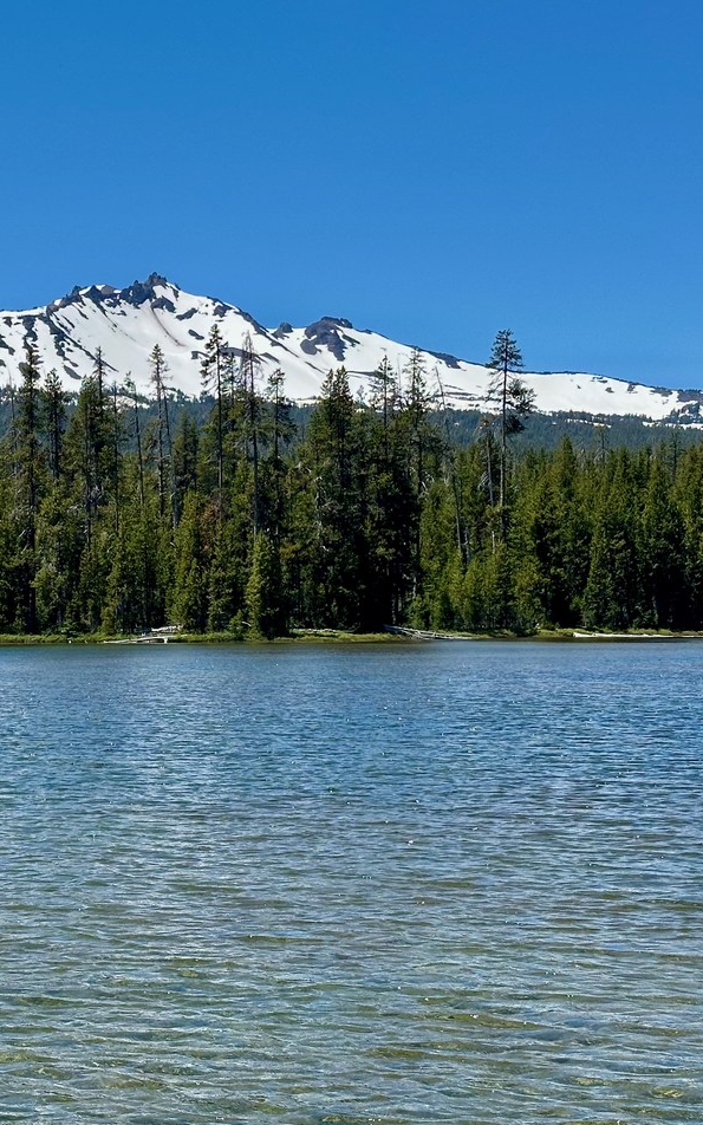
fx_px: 2360
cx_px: 90
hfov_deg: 16.7
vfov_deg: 26.8
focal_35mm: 77
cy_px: 540
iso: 64
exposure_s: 1/3876
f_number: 1.78
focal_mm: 6.86
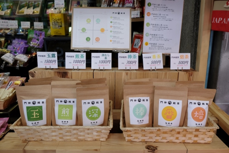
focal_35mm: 27
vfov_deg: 47.9
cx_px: 114
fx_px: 172
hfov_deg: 67.4
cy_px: 76
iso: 320
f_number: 4.5
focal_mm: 18
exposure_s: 1/60
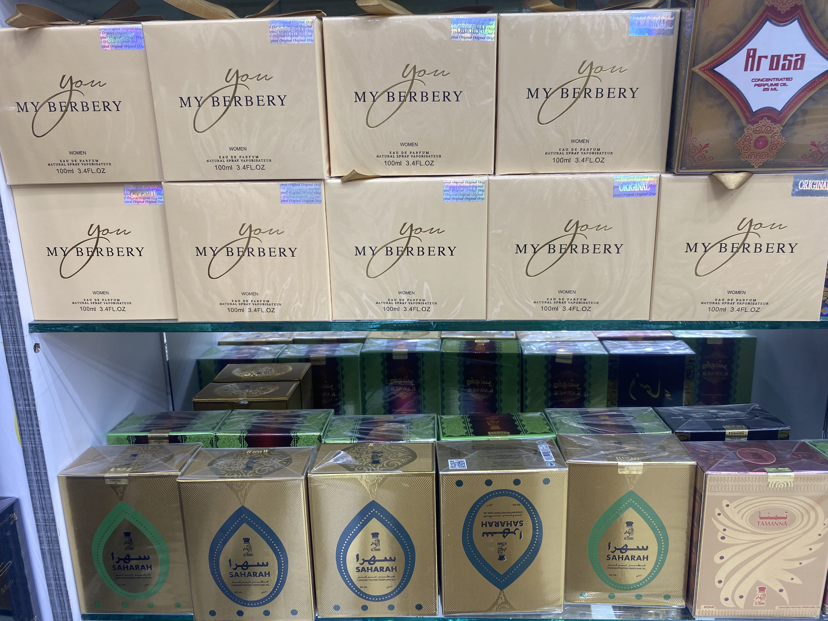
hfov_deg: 67.3
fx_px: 622
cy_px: 310
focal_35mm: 26
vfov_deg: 53.1
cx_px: 414
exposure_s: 1/100
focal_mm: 4.25
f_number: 1.8
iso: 64
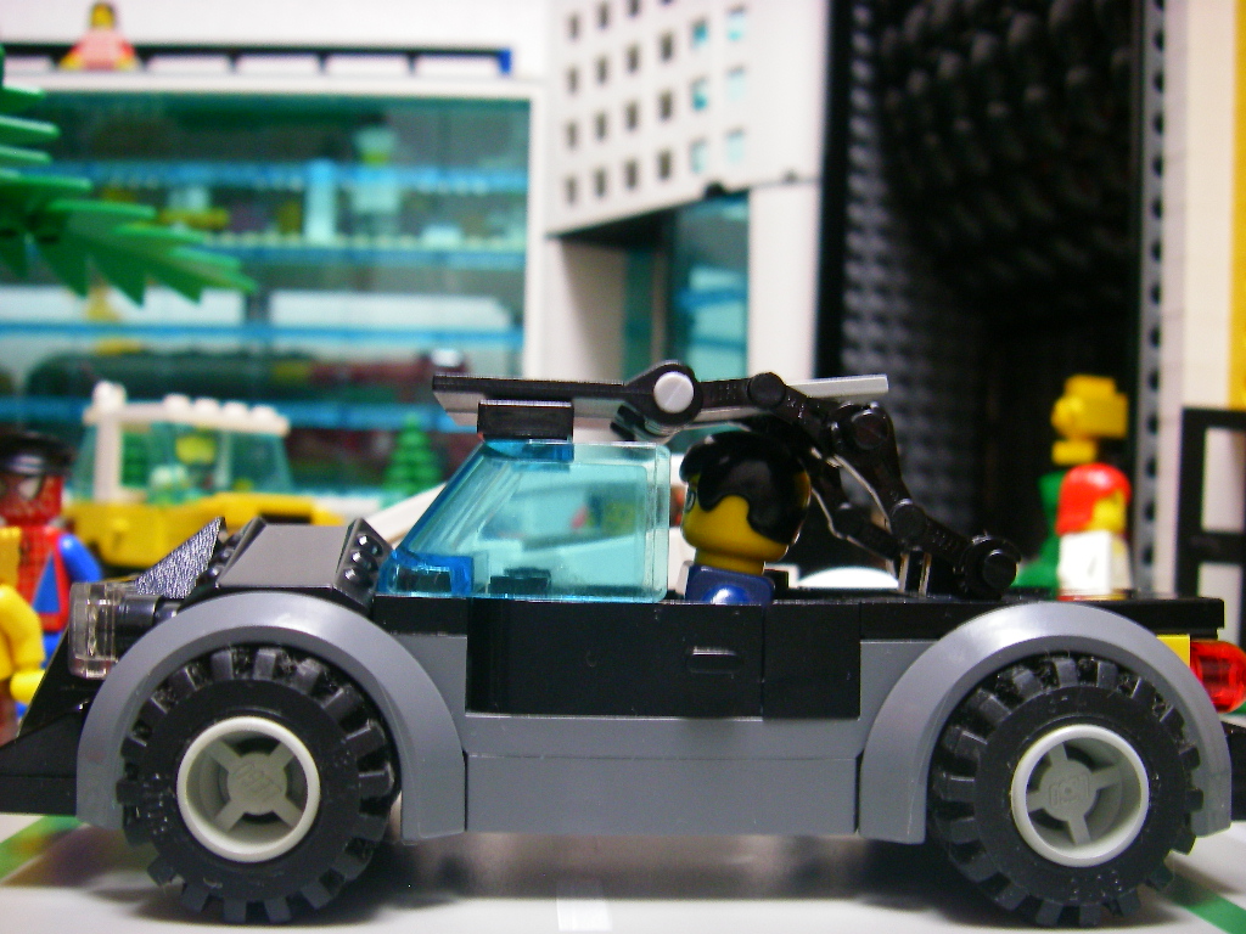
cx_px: 623
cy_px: 467
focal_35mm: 38
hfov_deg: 49.0
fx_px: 1368
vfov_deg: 37.7
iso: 200
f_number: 3.3
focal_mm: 6.3
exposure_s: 1/8
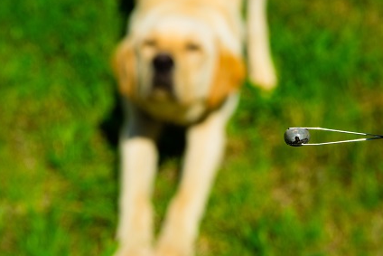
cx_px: 191
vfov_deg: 15.6
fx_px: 931
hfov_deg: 23.2
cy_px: 131
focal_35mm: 88
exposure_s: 1/160
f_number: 11
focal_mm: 55
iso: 100
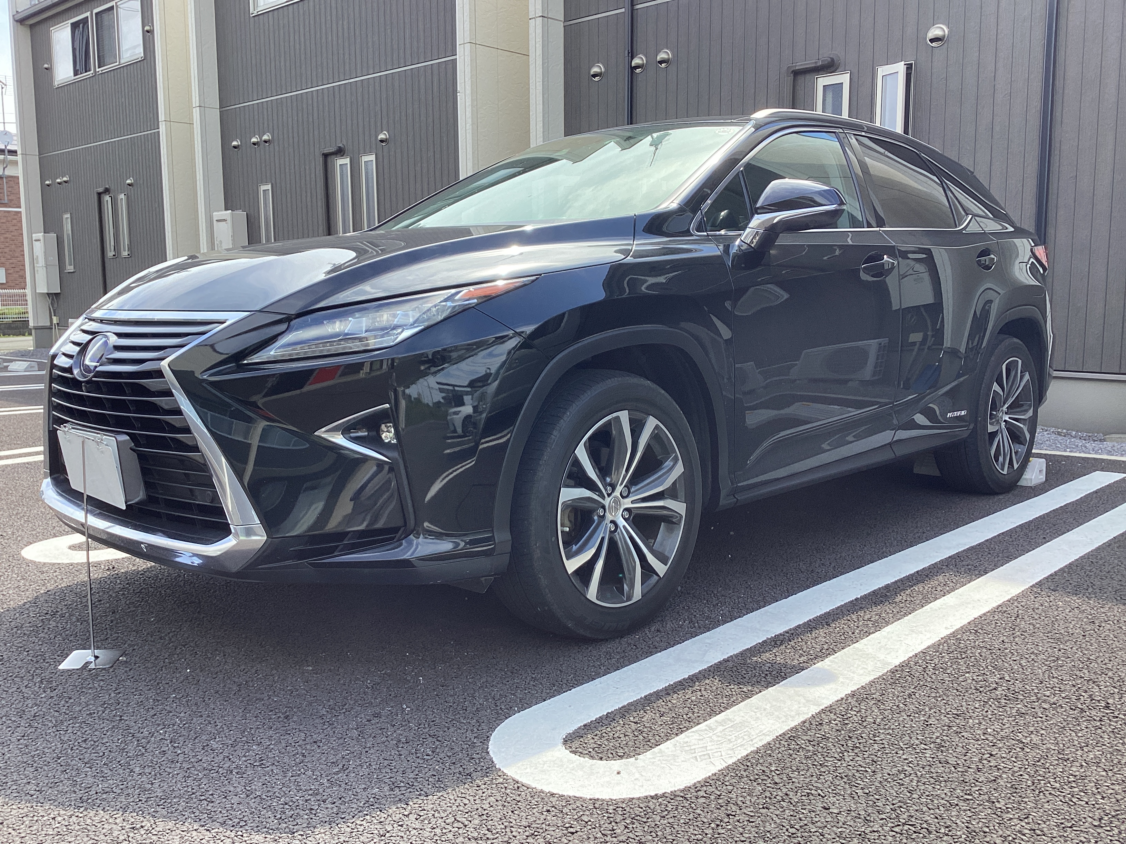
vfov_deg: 45.4
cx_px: 563
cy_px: 422
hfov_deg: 58.4
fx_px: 1008
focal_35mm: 31
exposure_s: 1/327
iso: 25
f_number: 2.4
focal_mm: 3.3
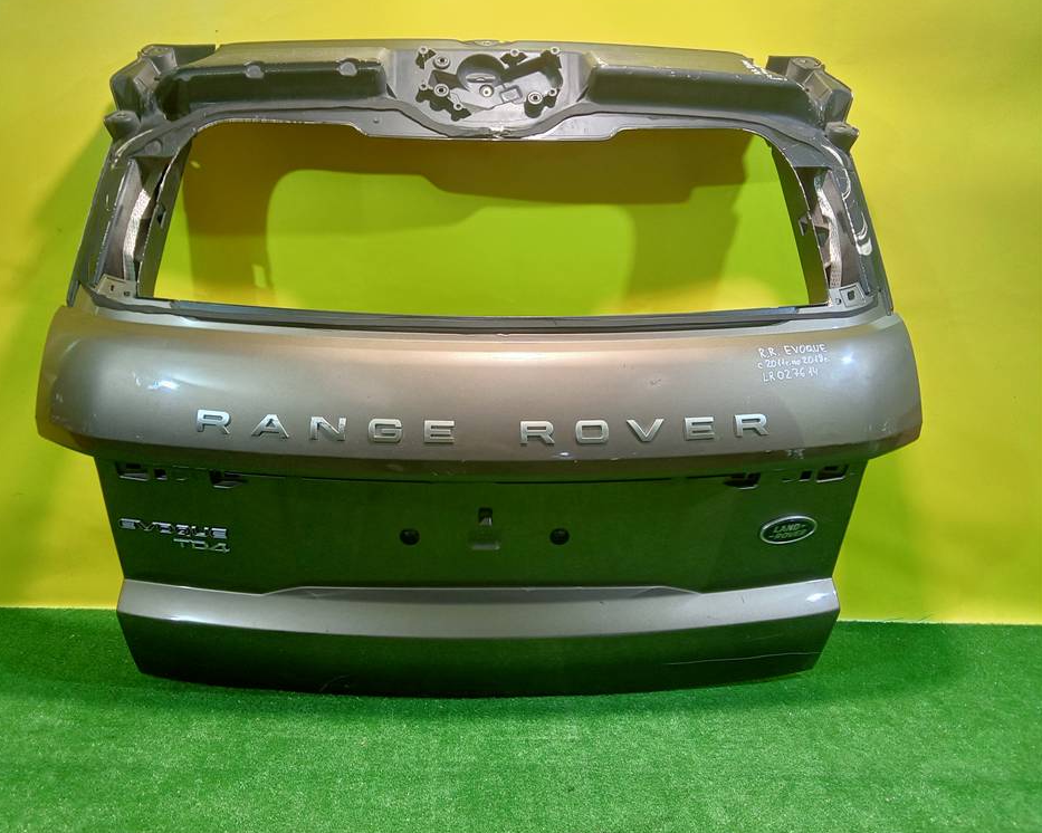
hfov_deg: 58.7
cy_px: 414
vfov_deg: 48.5
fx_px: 925
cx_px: 475
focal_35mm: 30
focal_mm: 3.65
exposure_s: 1/33.3
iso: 212
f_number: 2.2
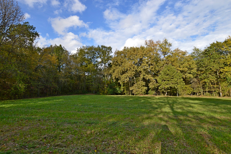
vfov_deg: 77.2
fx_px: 96
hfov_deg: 100.4
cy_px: 77
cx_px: 116
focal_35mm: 15
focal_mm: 10
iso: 100
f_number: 6.3
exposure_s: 1/160
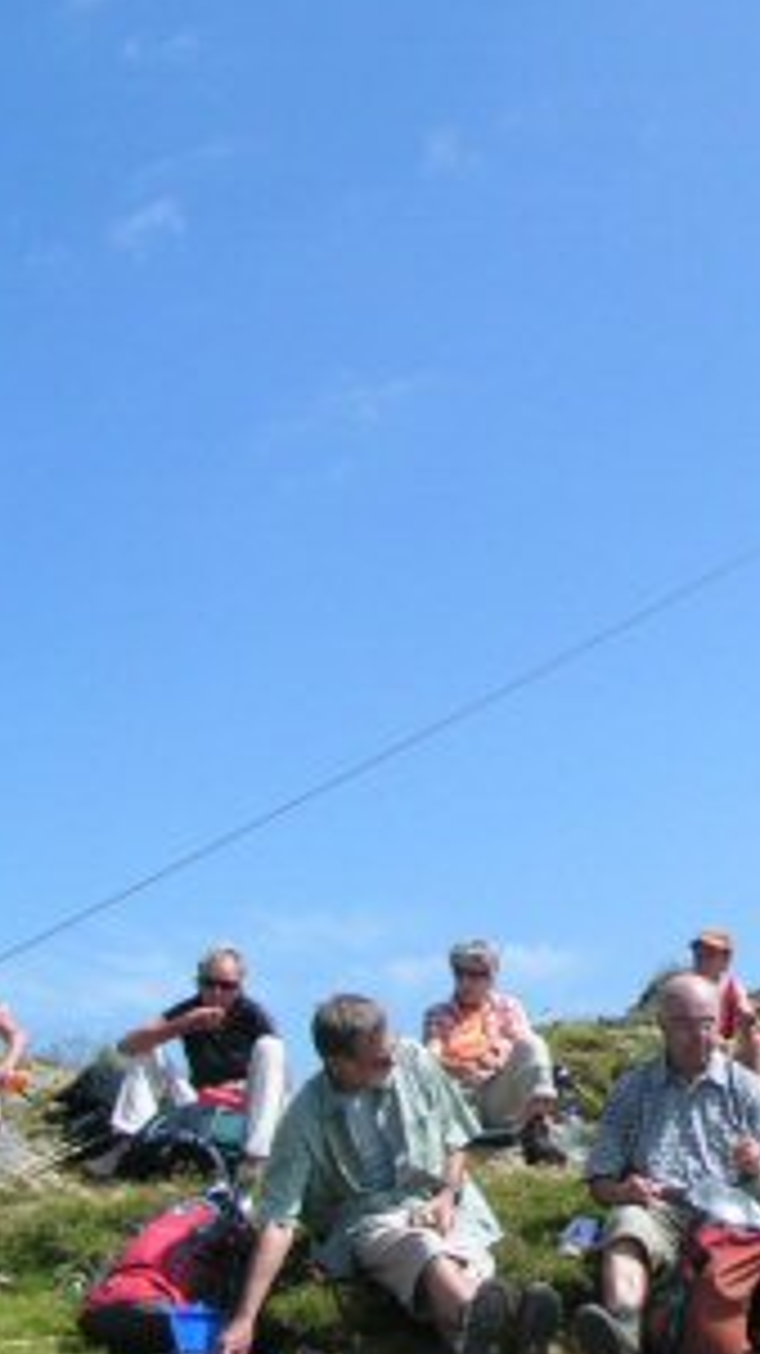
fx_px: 2224
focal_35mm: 62
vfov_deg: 33.8
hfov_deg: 18.8
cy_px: 724
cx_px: 778
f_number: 5.6
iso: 50
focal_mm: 5.8
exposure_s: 1/400
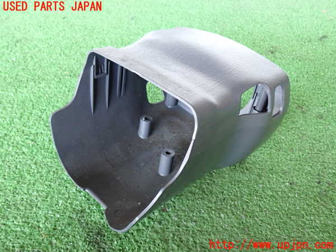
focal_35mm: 32
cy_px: 126
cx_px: 168
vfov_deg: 44.2
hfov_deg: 56.8
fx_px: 311
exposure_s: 1/30
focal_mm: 5.79
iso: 400
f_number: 2.4
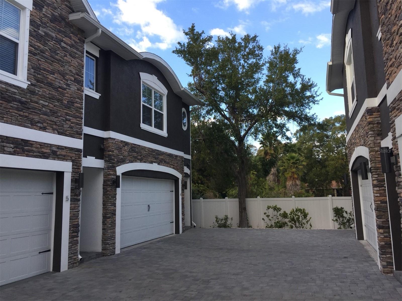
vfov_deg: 48.2
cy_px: 150
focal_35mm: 29
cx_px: 201
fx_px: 337
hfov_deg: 61.7
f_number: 2.2
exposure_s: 1/482
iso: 32
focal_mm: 4.15
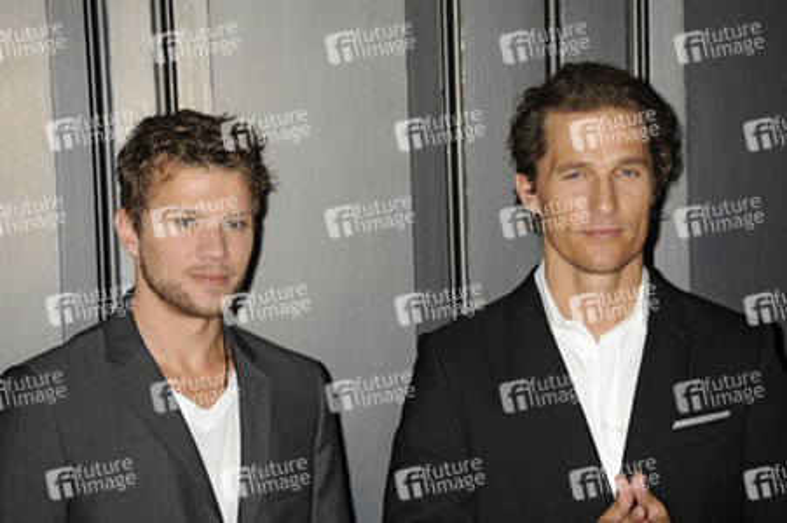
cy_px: 262
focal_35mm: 165
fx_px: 3604
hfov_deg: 12.5
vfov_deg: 8.3
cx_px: 394
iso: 400
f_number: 5.6
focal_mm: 165
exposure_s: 1/160
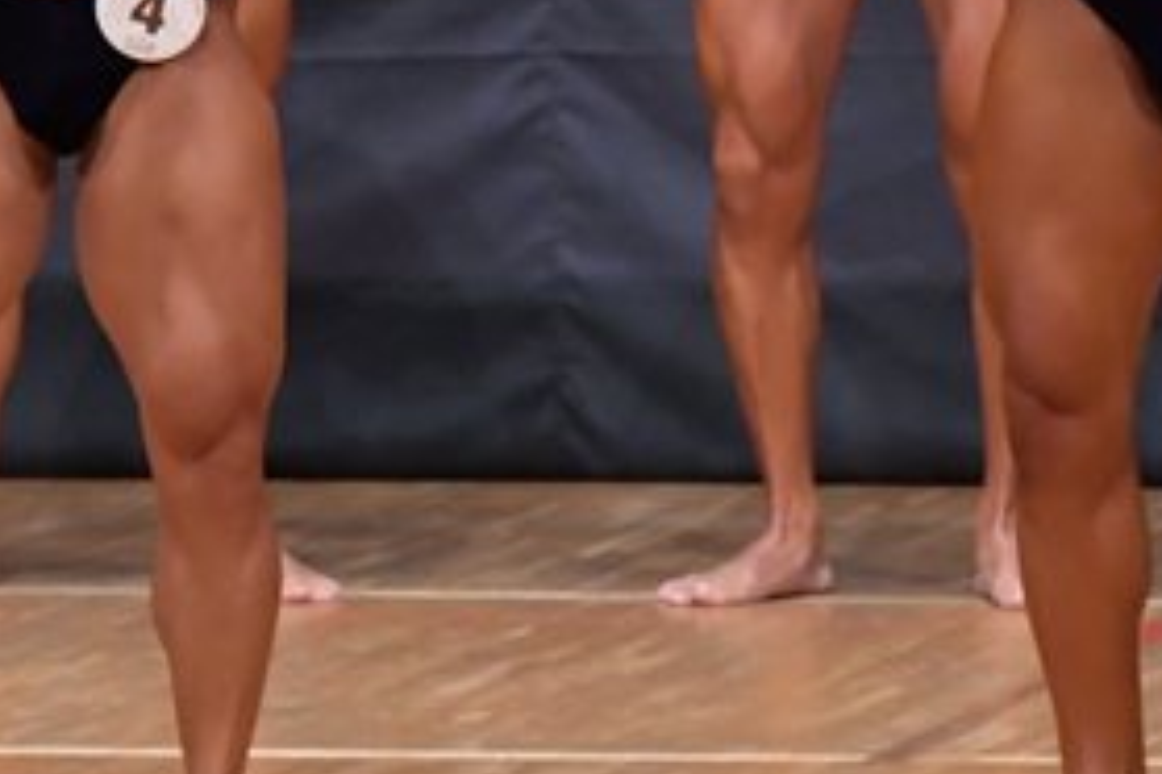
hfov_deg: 2.6
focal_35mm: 791
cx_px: 473
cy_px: 17
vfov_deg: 1.7
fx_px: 25530
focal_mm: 190
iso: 6400
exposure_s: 1/400
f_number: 5.6
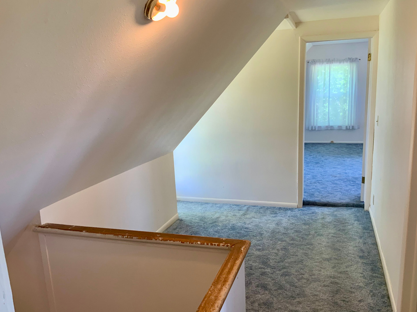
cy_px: 159
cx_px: 214
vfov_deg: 45.4
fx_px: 373
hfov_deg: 58.4
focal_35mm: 31
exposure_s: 1/60
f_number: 1.8
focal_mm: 3
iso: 64
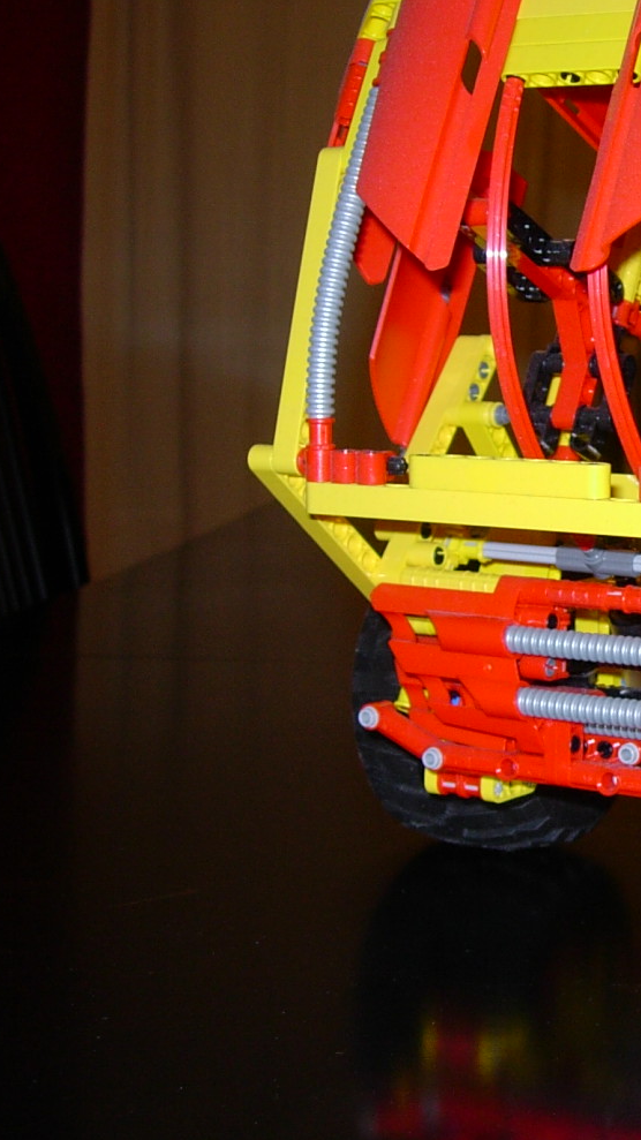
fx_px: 2025
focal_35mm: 67
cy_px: 561
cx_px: 797
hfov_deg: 17.1
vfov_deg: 31.4
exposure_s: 1/64
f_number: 2.8
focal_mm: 7.8
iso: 79
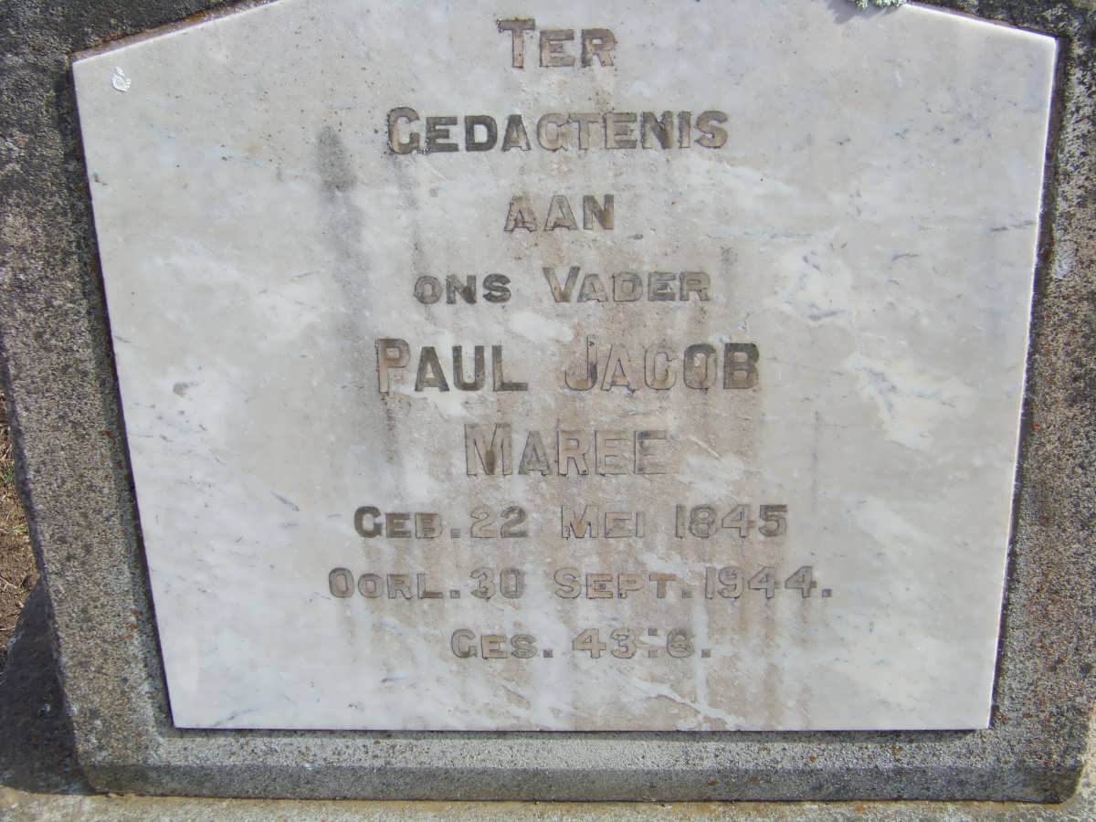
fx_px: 1551
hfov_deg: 38.9
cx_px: 548
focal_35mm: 49
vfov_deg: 29.7
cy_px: 411
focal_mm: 7.6
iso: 64
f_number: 2.8
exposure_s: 1/1000
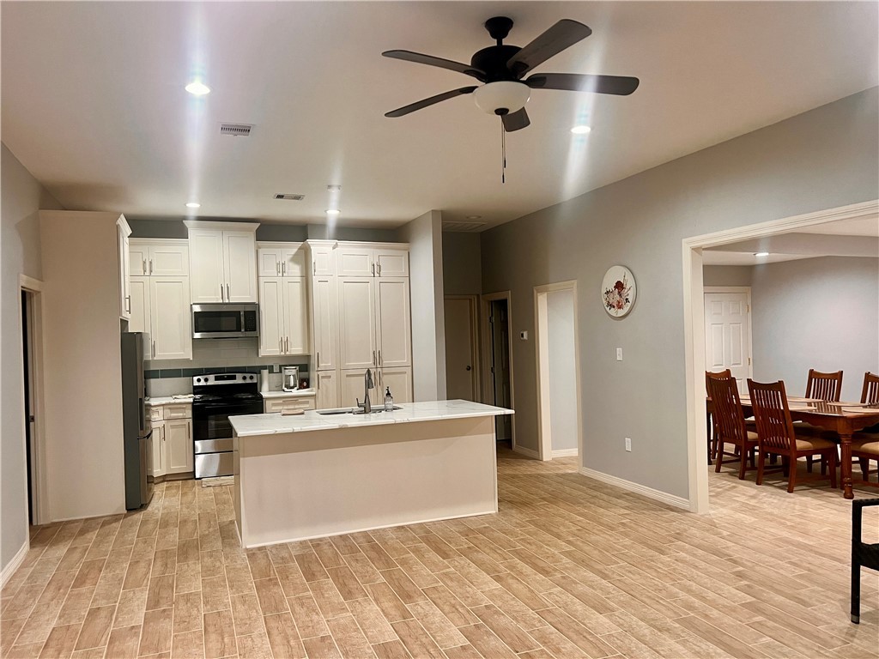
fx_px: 660
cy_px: 330
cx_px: 440
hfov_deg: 67.3
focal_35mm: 26
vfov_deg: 53.1
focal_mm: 5.7
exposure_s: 1/60
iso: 160
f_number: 1.5
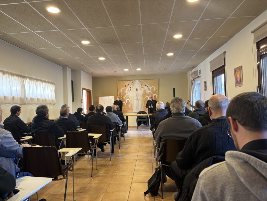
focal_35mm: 26
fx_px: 201
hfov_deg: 67.3
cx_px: 134
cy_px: 100
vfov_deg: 53.1
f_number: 1.6
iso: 200
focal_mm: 5.96
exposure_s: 1/50
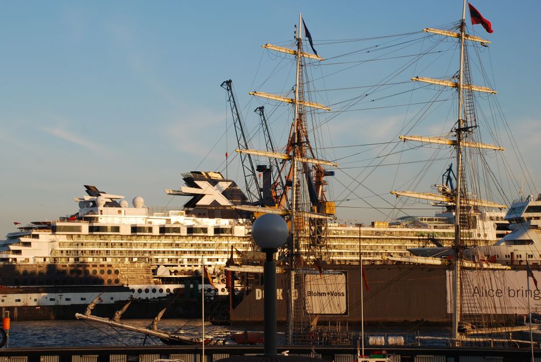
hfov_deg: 25.3
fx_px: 1204
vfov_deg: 17.1
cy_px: 174
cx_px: 252
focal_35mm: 80
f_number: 9
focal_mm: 48
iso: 100
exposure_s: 1/100
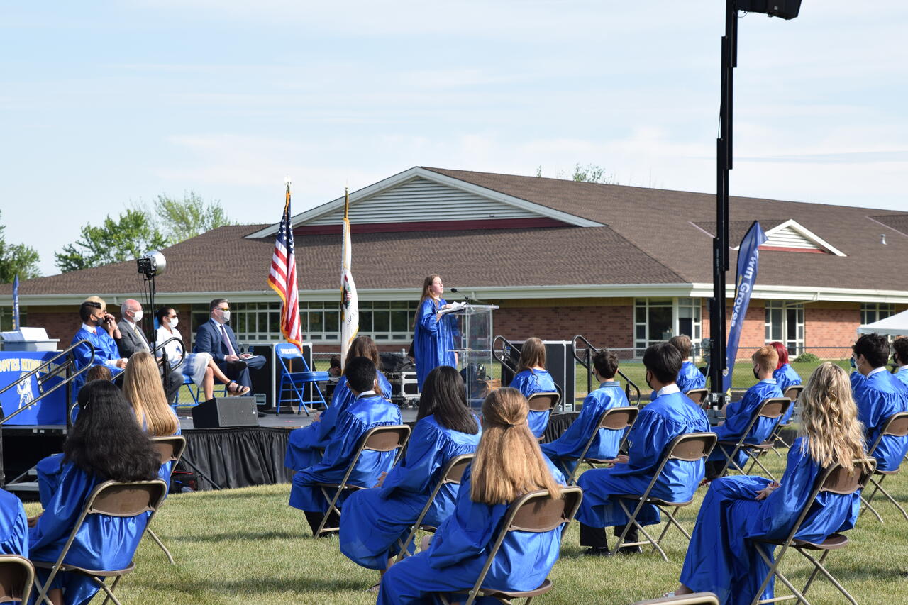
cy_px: 302
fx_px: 2648
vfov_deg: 13.0
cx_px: 454
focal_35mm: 105
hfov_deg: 19.5
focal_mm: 70
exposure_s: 1/320
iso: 200
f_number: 9
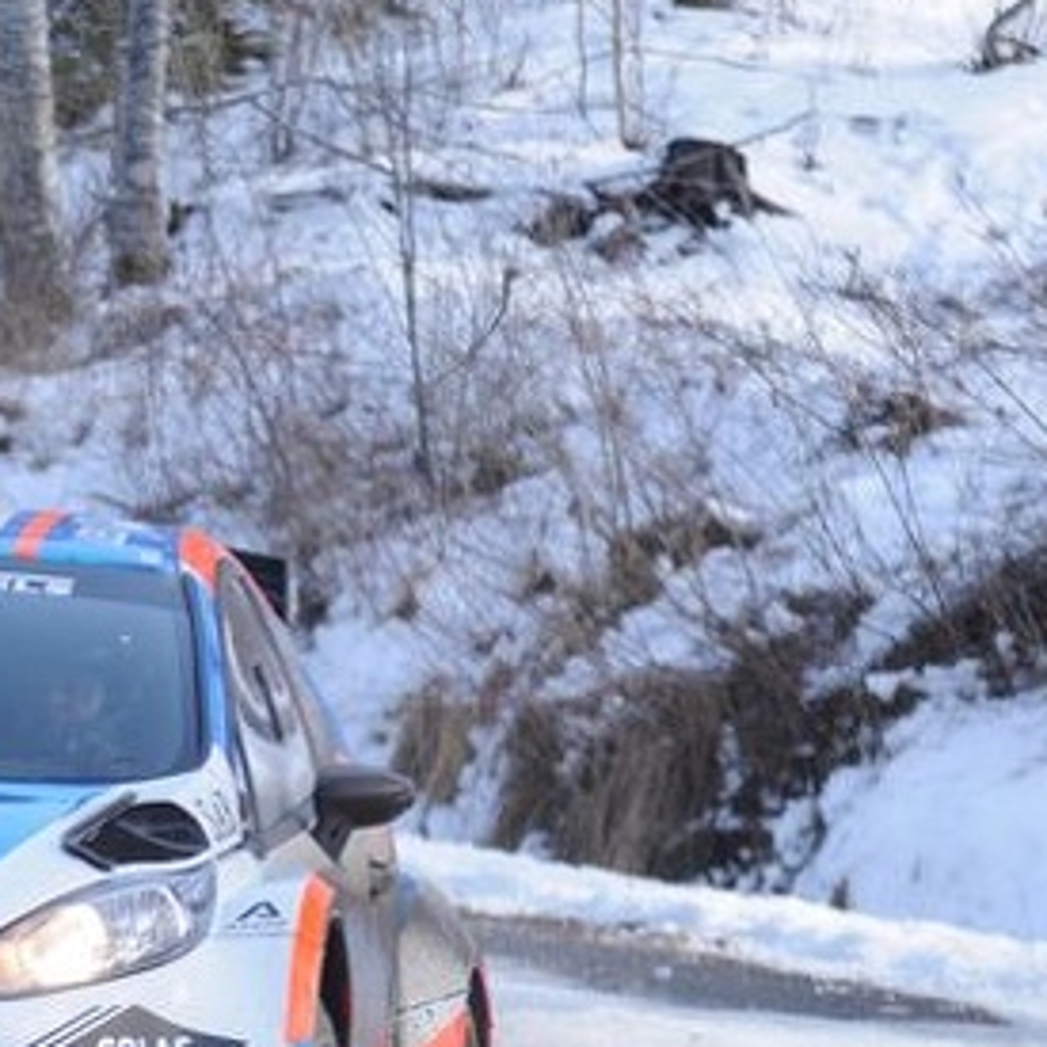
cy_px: 702
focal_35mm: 550
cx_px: -251
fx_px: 18821
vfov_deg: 3.2
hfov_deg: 3.2
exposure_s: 1/800
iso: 400
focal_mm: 150
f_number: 10
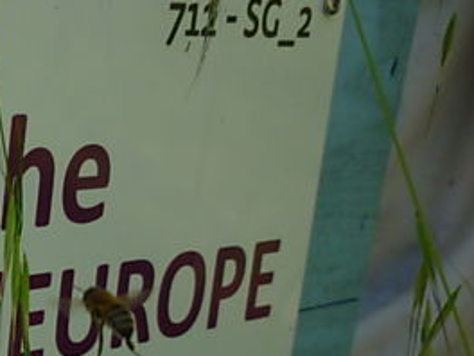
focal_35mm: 100
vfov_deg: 14.3
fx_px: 1369
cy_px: 433
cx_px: -156
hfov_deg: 18.2
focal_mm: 5.5
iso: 80
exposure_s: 1/500
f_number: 2.8
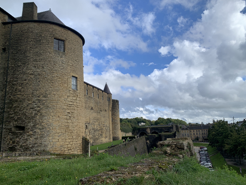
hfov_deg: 65.3
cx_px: 127
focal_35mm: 27
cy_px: 94
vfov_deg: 51.4
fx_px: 192
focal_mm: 4.25
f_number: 1.8
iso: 25
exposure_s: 1/2208
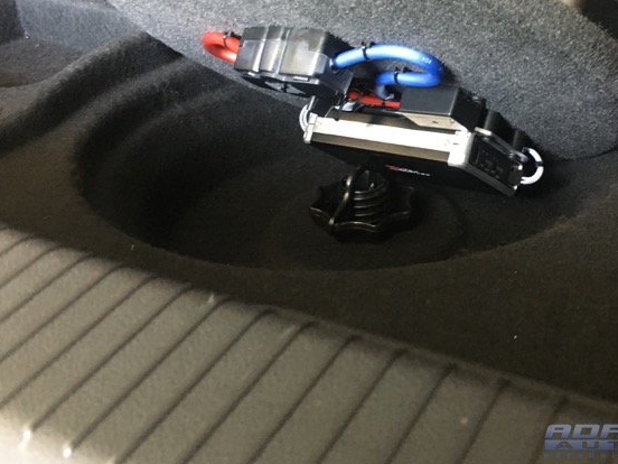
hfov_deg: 44.5
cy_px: 158
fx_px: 750
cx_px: 383
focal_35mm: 42
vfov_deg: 34.1
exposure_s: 1/20
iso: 200
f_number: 2.2
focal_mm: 4.15
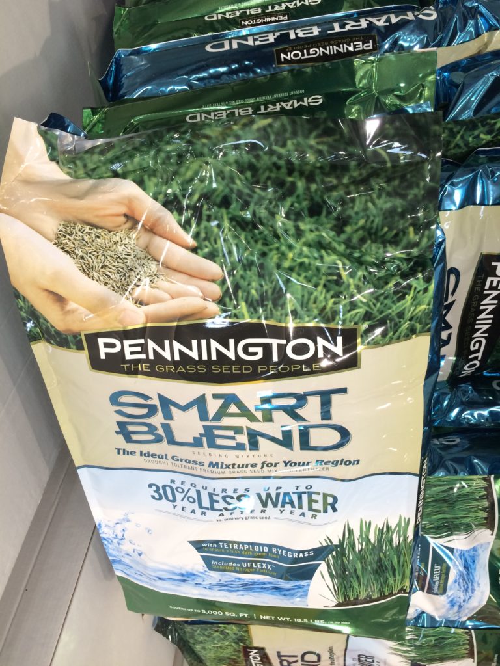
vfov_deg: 61.7
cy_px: 333
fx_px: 559
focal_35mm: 29
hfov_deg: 48.2
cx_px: 250
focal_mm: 4.15
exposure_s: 1/30
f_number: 2.2
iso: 64
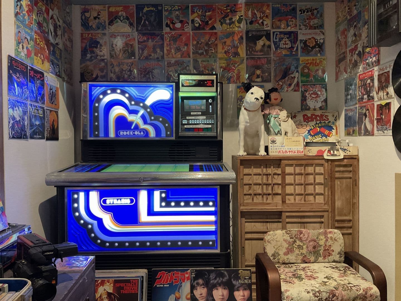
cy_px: 150
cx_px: 200
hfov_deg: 61.7
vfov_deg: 48.2
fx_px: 336
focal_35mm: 29
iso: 320
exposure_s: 1/30
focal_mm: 3
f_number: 1.8
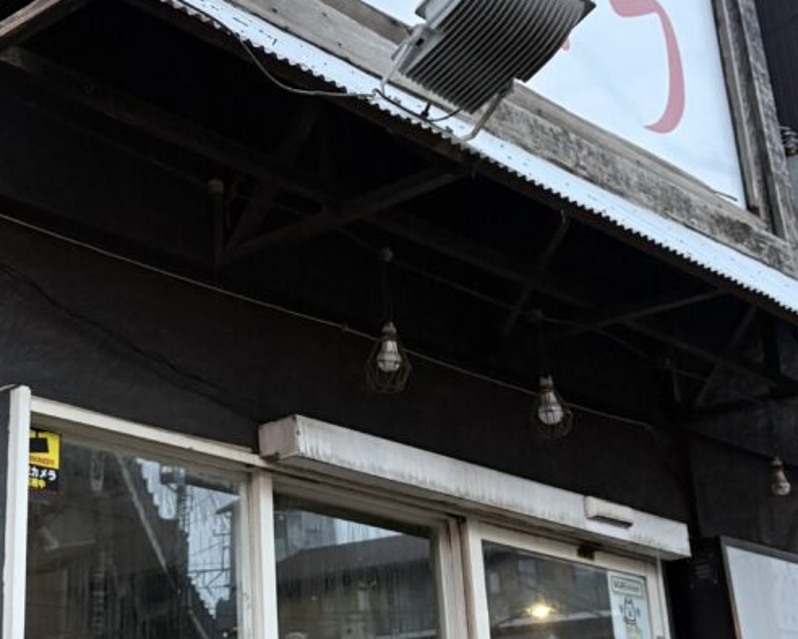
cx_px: 195
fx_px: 1559
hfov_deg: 28.3
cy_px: 225
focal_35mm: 66
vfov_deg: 23.1
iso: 400
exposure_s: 1/33
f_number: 1.6
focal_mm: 5.96
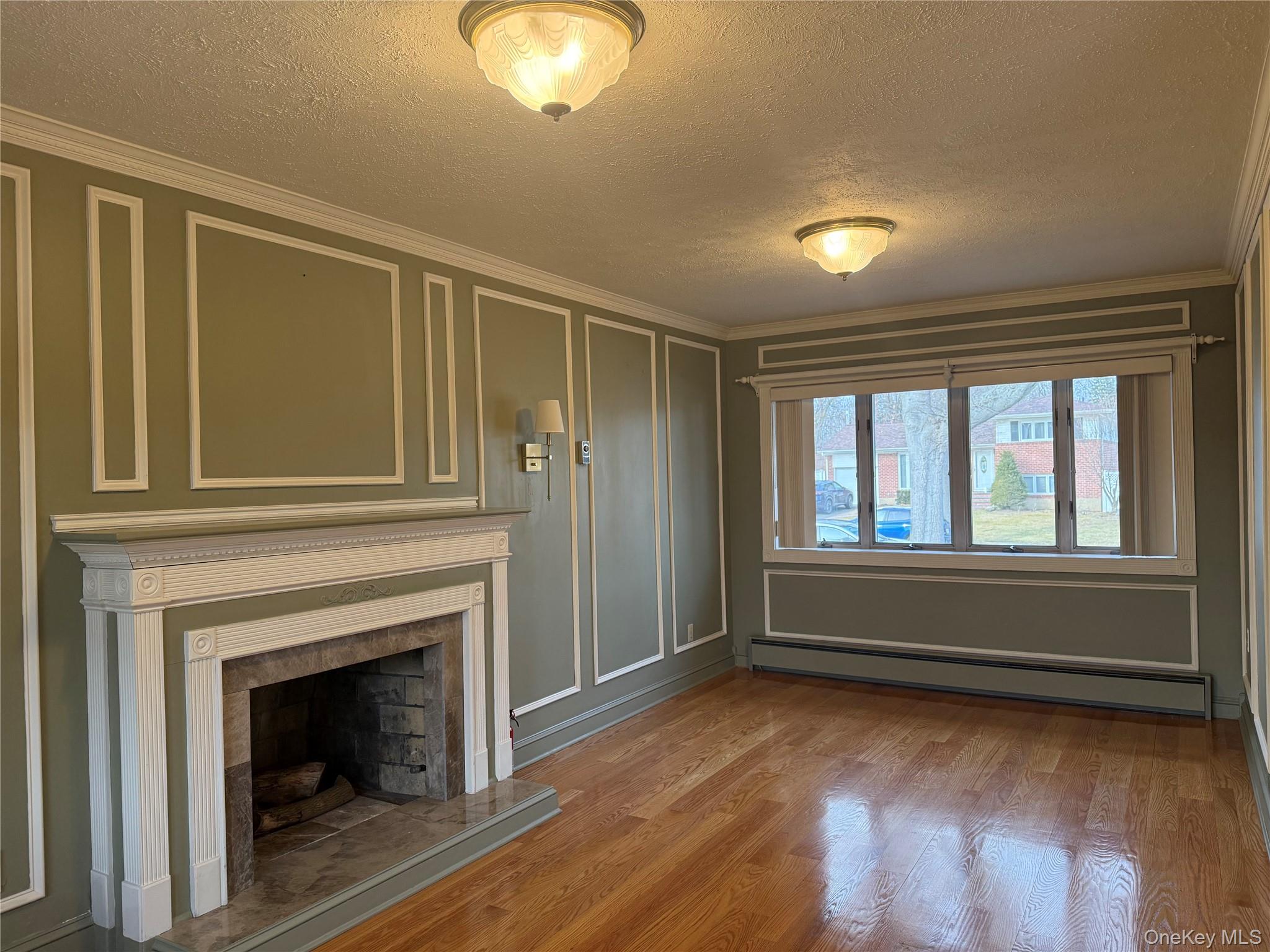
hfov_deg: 71.6
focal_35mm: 24
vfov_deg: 56.8
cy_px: 476
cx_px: 635
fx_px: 881
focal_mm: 6.76
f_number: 1.78
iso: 200
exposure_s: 1/132
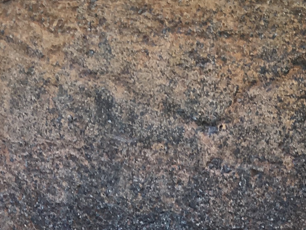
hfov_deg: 13.0
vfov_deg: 9.4
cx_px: 377
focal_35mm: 147
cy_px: -255
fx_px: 1300
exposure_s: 1/50
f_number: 2.2
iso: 32
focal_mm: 4.15
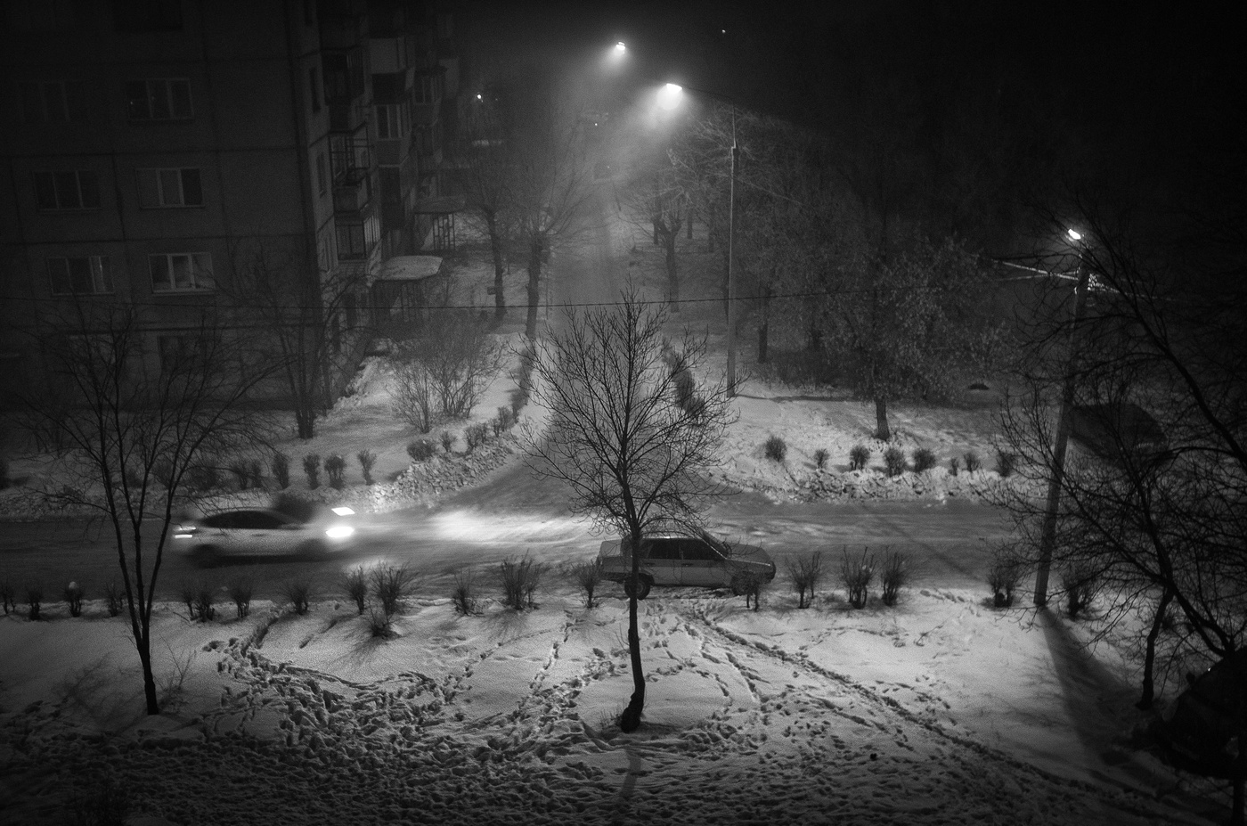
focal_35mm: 36
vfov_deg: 36.7
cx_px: 624
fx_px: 1244
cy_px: 413
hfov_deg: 53.2
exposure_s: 1/15
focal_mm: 24
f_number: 2.8
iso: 1600
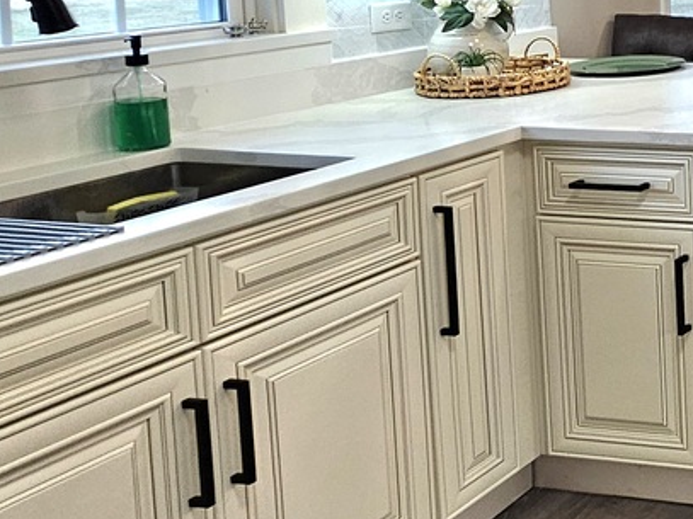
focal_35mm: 46
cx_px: 1143
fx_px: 921
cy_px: -15
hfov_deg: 25.1
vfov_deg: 29.2
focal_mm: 2.2
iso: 80
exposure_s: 1/60.2
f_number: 2.2
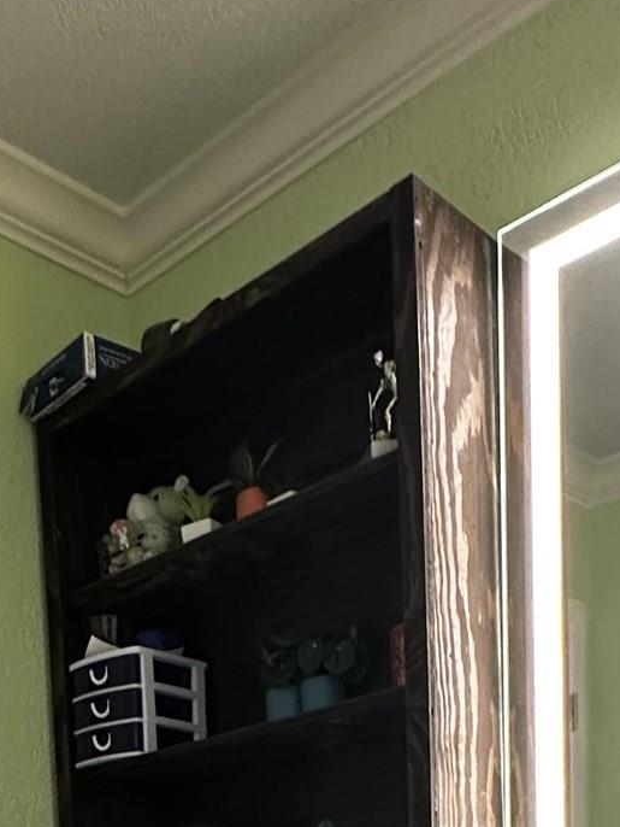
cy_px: 1043
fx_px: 1122
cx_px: 107
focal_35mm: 47
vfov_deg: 32.0
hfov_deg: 30.0
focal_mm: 2.22
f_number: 2.2
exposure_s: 1/60
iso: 320
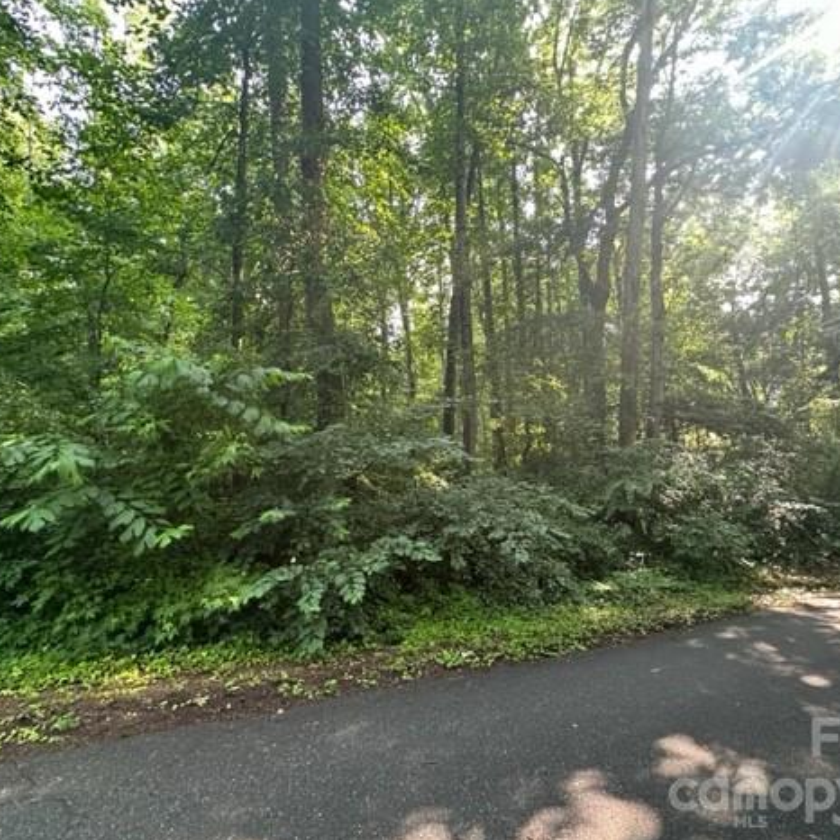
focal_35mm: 17
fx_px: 467
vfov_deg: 84.0
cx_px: 434
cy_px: 418
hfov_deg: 83.9
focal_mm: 2.22
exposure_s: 1/99
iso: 200
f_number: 2.2
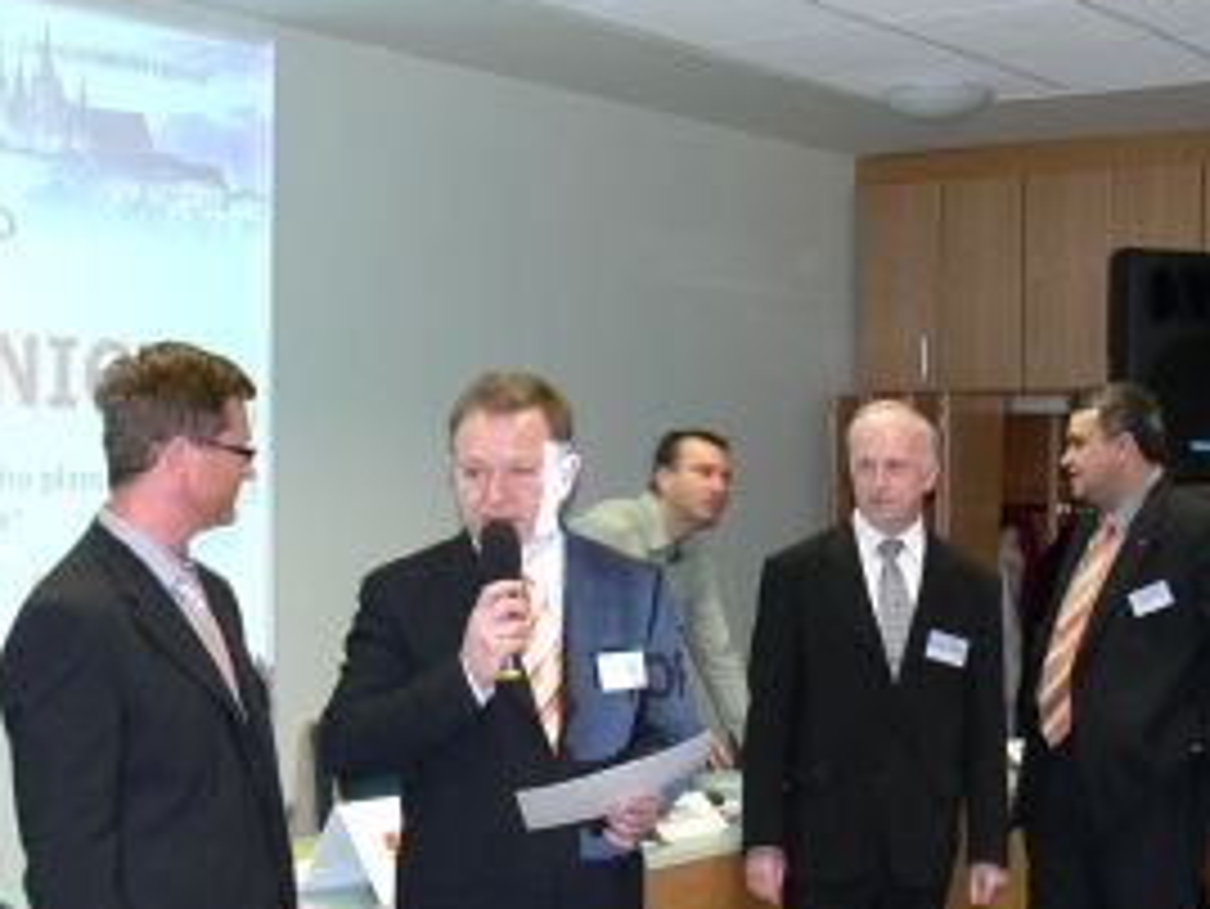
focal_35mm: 65
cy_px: 740
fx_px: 2273
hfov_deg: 29.8
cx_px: 684
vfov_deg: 22.3
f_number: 2.8
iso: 125
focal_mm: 7.4
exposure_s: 1/30
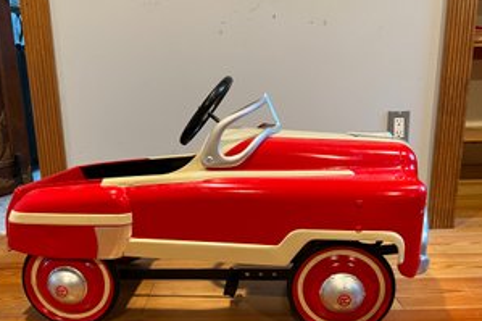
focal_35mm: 31
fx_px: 415
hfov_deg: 60.3
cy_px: 181
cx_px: 226
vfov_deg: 42.2
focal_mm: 5.7
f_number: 1.5
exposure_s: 1/60
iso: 250
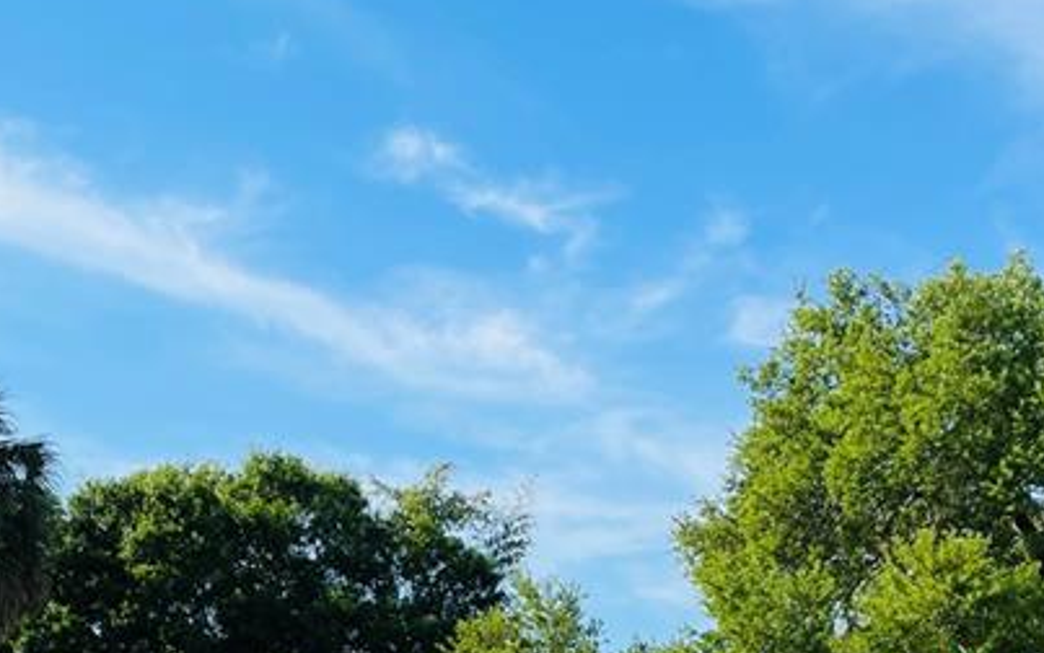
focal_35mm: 70
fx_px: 1992
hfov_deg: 29.4
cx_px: 518
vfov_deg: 17.1
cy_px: 930
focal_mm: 4.2
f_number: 1.6
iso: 32
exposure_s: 1/2959
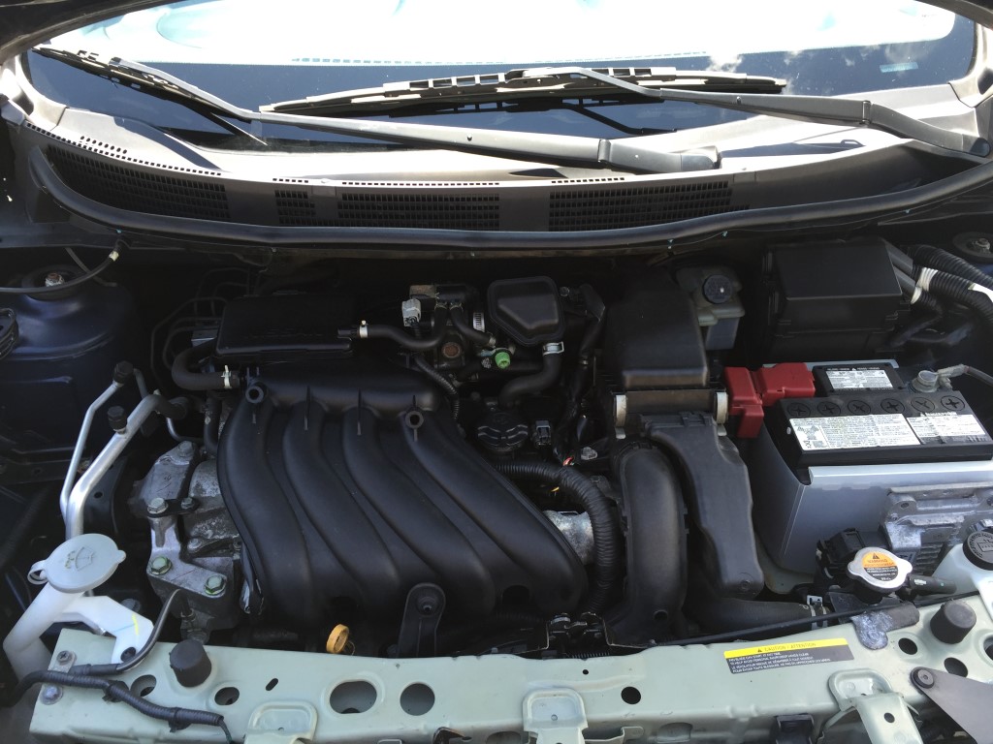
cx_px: 496
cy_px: 372
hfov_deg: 61.7
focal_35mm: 29
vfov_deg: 48.2
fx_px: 832
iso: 32
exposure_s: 1/120
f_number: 2.2
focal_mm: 4.15
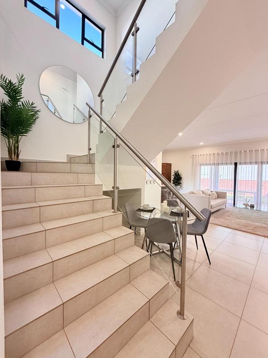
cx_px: 134
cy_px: 179
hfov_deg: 85.7
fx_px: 145
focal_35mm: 14
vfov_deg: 102.1
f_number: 2.2
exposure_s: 1/99
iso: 160
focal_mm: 2.22
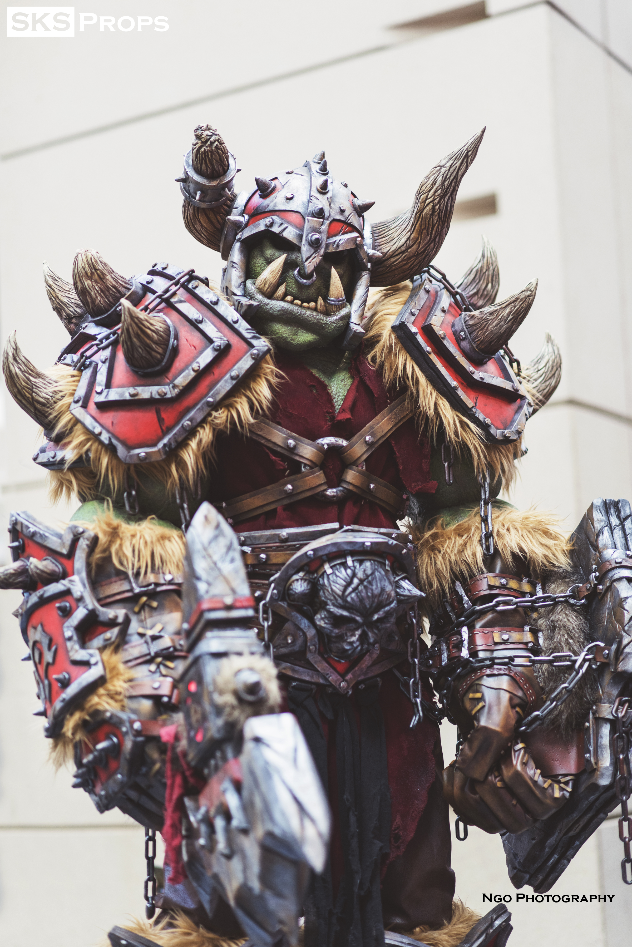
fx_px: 2236
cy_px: 474
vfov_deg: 23.9
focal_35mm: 85
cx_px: 316
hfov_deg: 16.1
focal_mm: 85
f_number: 2
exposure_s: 1/250
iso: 250
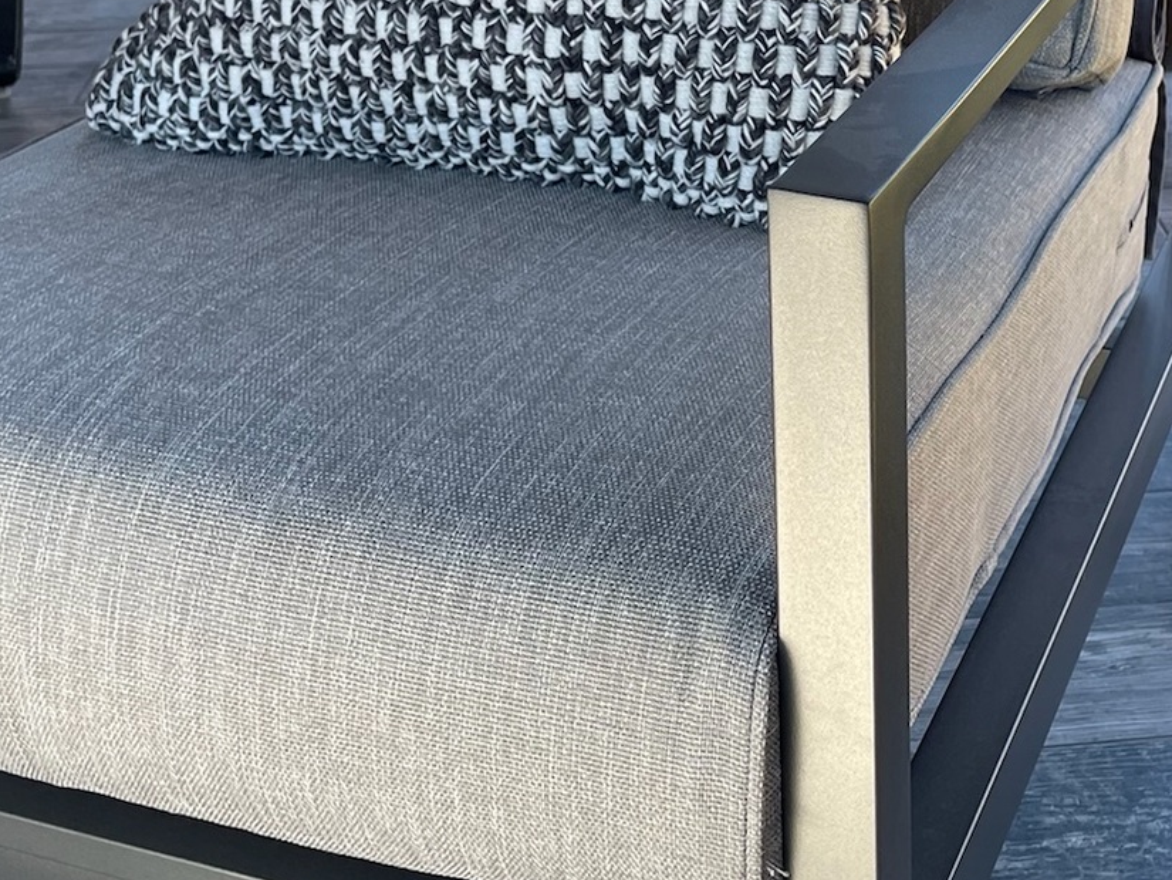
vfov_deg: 22.2
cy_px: -42
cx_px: 867
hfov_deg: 30.3
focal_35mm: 63
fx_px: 2133
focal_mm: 4.2
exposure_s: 1/134
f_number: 1.6
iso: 32
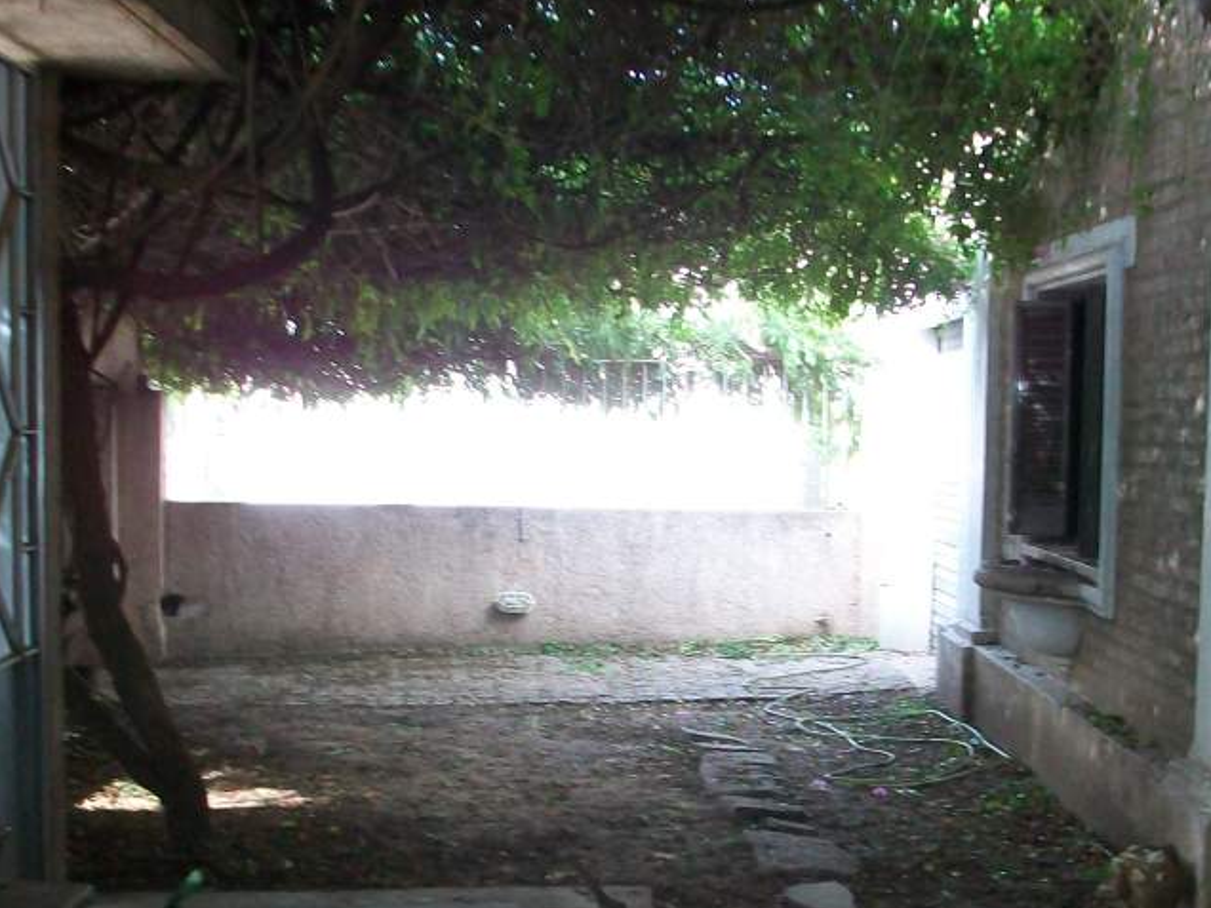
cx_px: 635
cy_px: 648
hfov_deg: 29.8
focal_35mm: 65
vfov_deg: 22.4
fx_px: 2274
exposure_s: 1/60
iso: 160
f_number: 2.8
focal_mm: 5.7
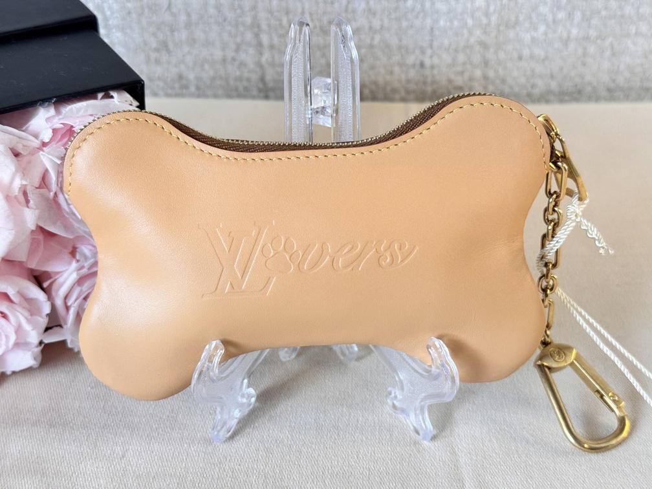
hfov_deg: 39.7
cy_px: 244
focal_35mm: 48
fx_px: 904
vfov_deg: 30.3
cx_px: 326
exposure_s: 1/100
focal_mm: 6.76
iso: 80
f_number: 1.78
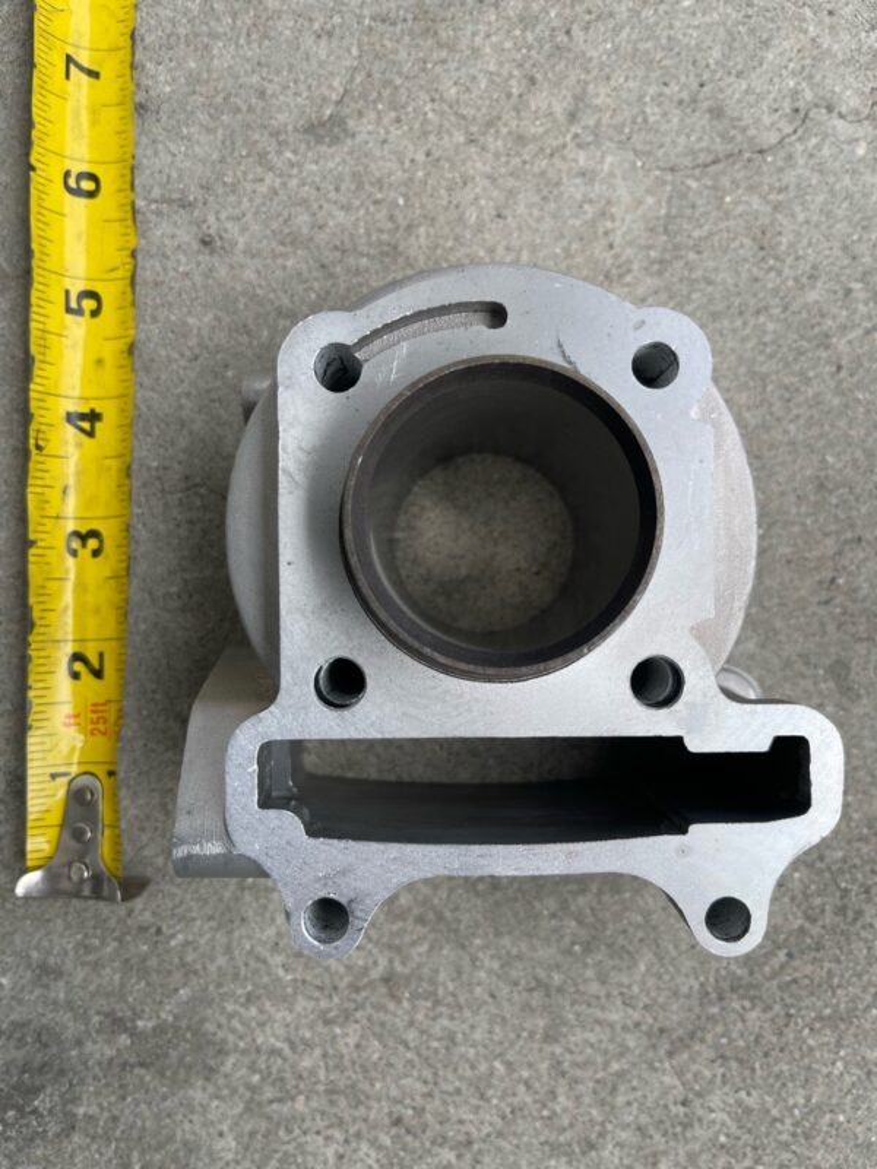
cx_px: 438
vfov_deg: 67.3
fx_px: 878
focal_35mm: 26
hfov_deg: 53.1
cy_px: 584
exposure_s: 1/1575
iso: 32
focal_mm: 5.1
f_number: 1.6
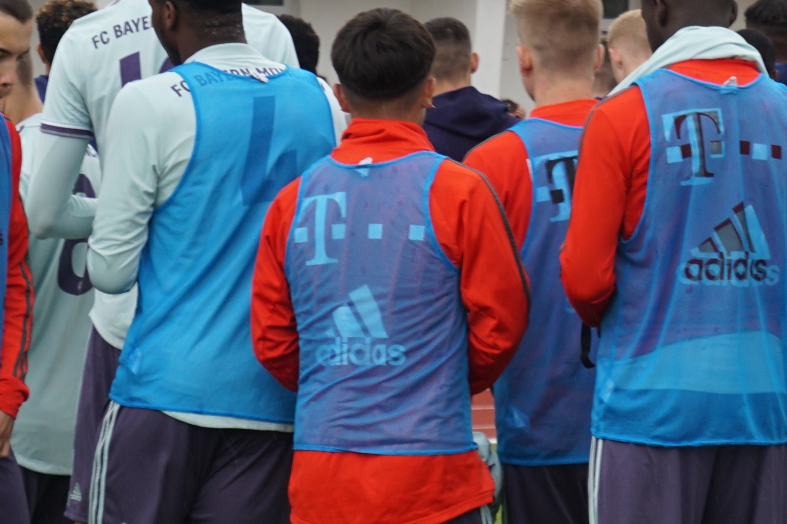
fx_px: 6012
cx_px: 596
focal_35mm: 275
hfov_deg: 7.5
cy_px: 343
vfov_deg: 5.0
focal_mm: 45
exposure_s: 1/200
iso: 100
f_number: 4.5
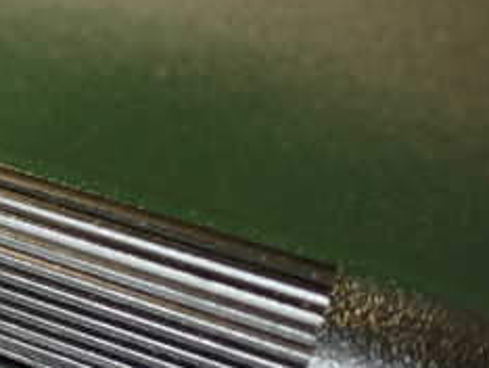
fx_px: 1160
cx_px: -127
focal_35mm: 82
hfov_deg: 21.7
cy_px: 245
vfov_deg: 18.0
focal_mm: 5.79
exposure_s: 1/30
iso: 320
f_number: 2.4
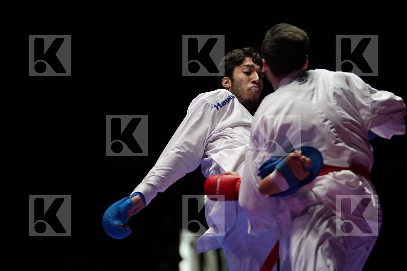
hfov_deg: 10.4
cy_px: 136
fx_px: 2238
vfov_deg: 6.9
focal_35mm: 198
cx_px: 204
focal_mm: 132
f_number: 2.8
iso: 3200
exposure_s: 1/1000
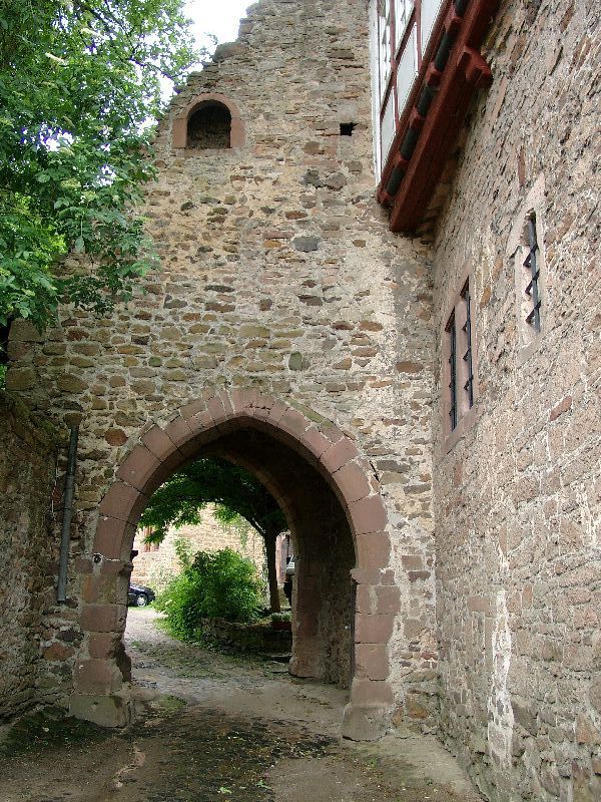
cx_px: 300
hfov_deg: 41.8
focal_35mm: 34
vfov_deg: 54.0
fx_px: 787
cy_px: 401
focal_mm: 7.13
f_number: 2
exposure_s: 1/104
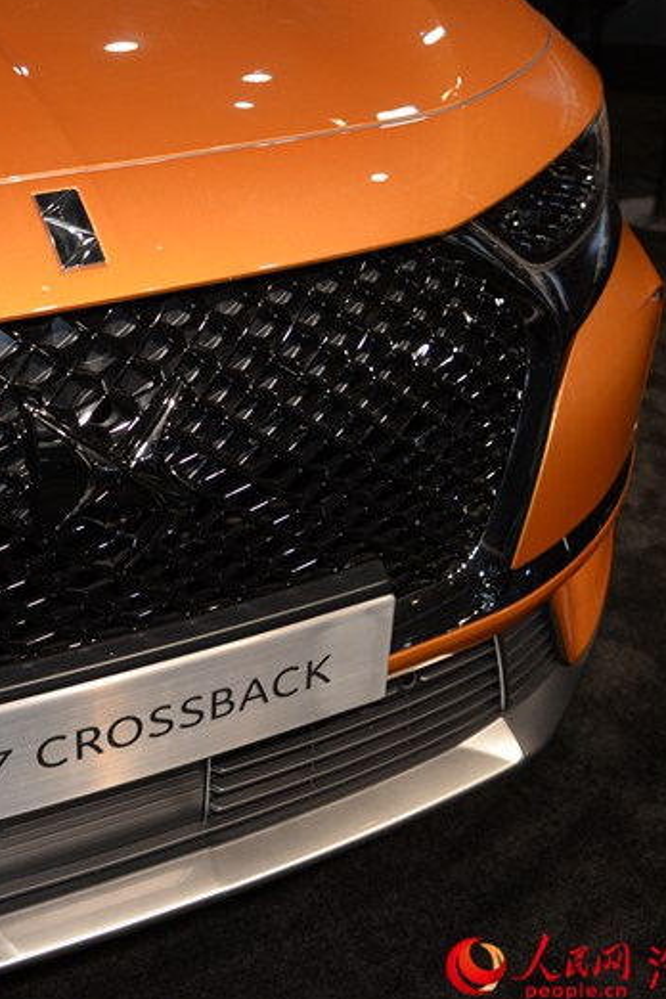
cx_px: -19
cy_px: 497
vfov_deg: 40.3
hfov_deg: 25.9
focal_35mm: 49
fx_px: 1360
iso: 800
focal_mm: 32
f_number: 4
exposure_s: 1/60
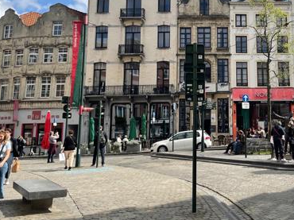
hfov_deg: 40.6
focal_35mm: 45
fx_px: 382
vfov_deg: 31.8
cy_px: 65
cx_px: 230
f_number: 1.6
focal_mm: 4.2
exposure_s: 1/3040
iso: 32
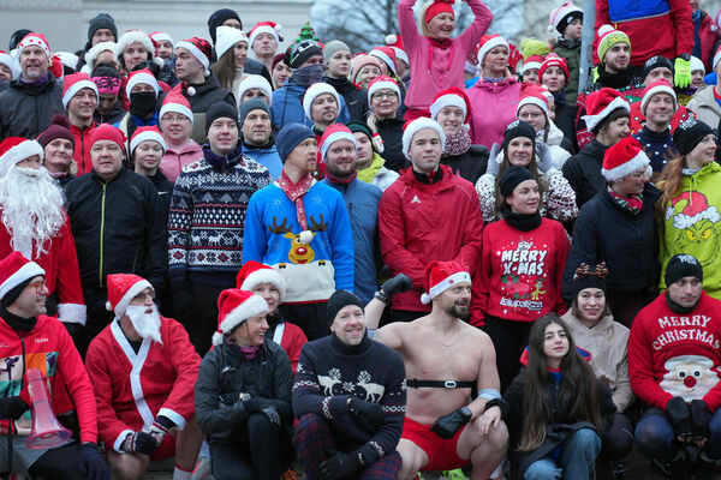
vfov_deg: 13.0
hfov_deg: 19.5
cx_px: 360
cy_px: 240
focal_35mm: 105
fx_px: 2103
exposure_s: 1/800
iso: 4000
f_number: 2
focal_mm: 70
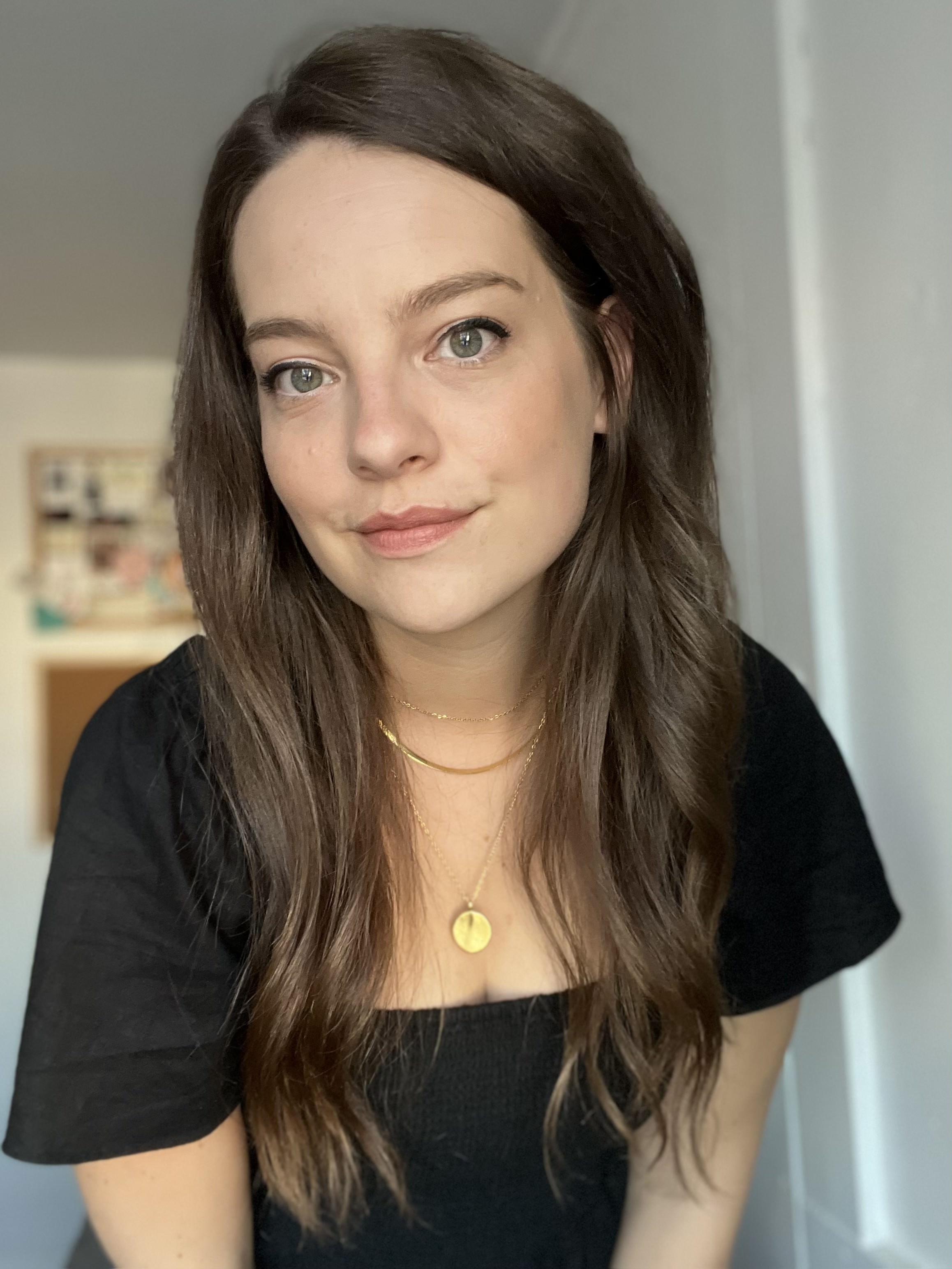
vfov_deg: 60.0
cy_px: 634
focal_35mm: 30
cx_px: 476
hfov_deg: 46.8
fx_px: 1100
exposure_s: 1/60
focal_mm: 2.71
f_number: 2.2
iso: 200
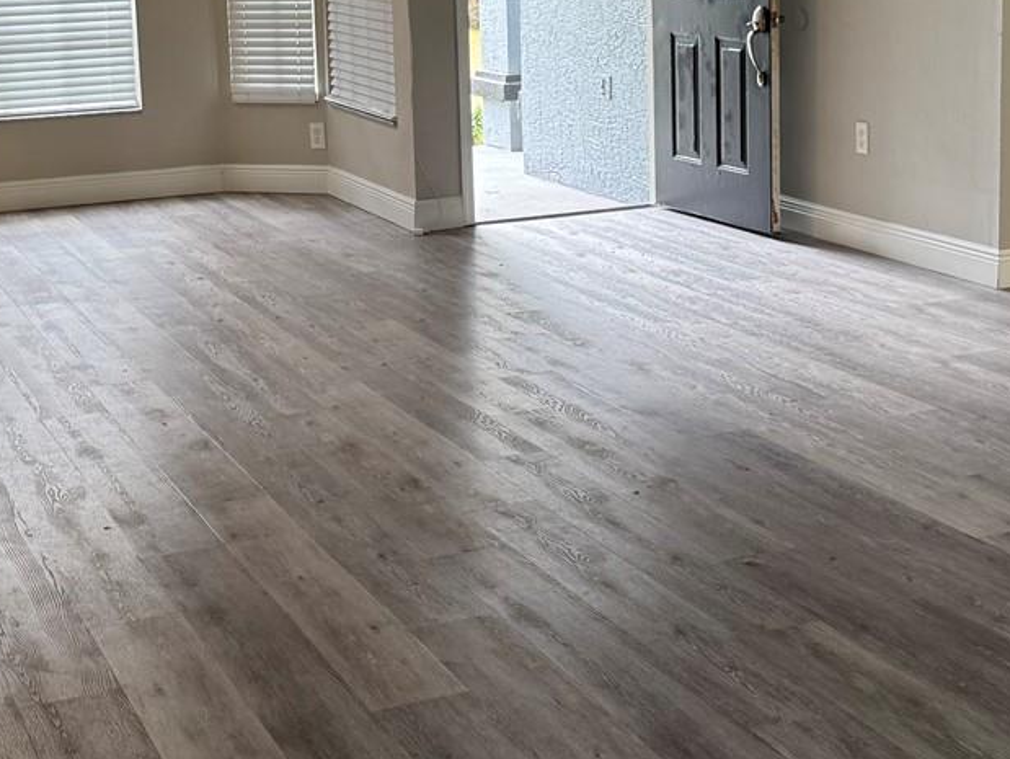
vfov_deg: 23.4
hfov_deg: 31.2
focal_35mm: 62
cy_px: 175
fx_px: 1810
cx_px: 472
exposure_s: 1/120
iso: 160
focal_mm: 6.76
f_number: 1.78
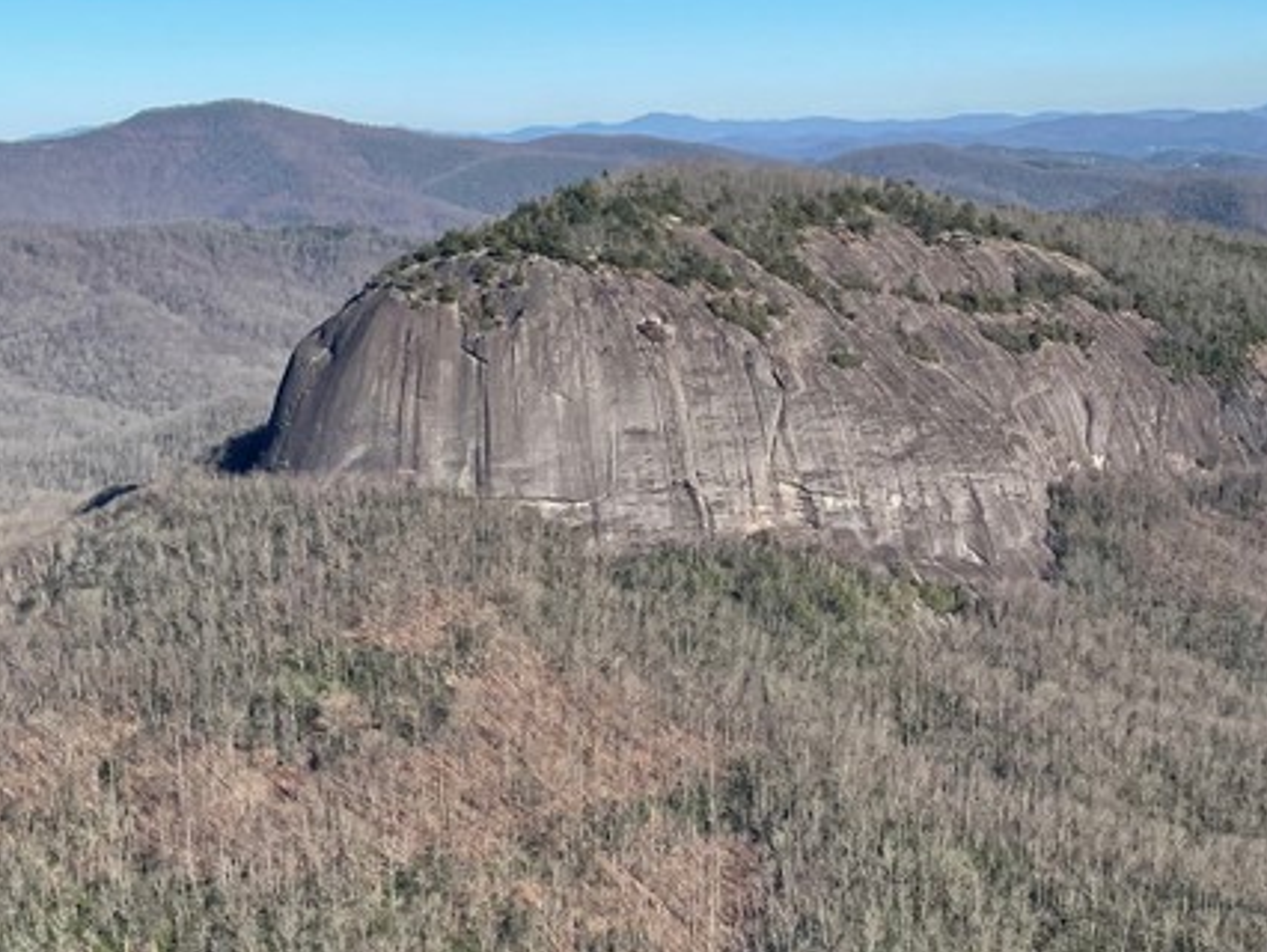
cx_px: 803
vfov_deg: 24.0
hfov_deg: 31.5
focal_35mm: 61
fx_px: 2234
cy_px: 405
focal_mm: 4.2
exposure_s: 1/2959
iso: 32
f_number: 1.6
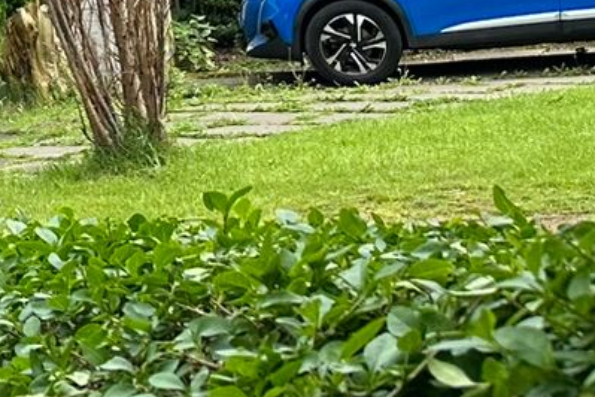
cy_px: -260
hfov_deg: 13.8
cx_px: -556
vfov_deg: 10.2
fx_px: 2115
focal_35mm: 128
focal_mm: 6.86
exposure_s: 1/2353
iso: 80
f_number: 1.78
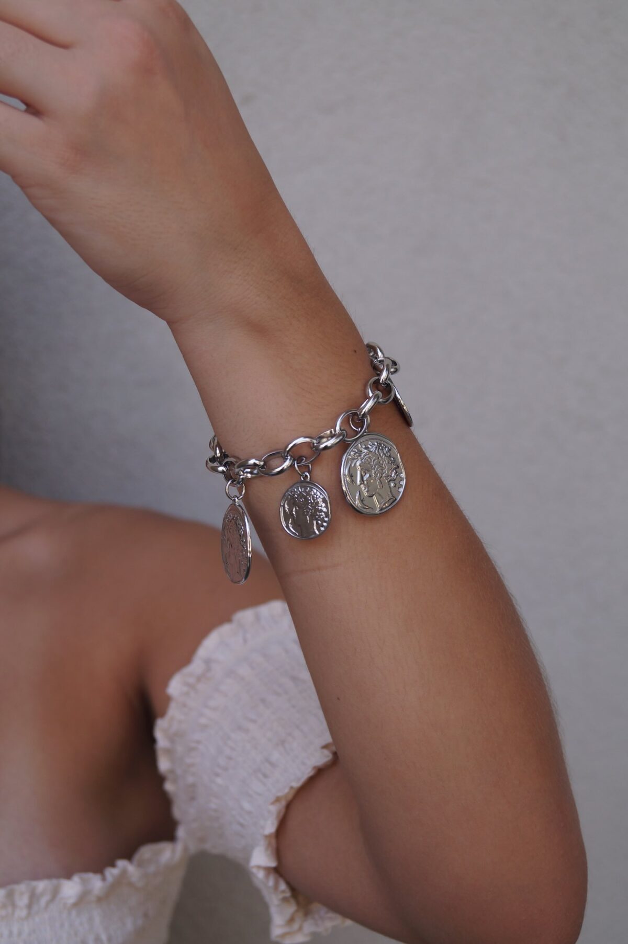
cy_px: 472
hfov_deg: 25.9
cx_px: 314
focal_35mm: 52
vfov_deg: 38.2
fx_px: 1364
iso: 160
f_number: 5
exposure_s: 1/160
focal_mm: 35
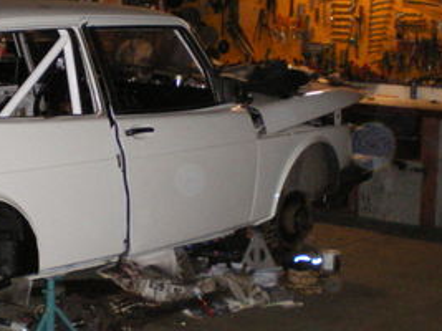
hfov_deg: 21.4
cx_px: 134
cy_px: 132
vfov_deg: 16.2
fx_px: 1161
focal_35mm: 91
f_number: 3.1
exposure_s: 1/50
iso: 400
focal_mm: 6.3
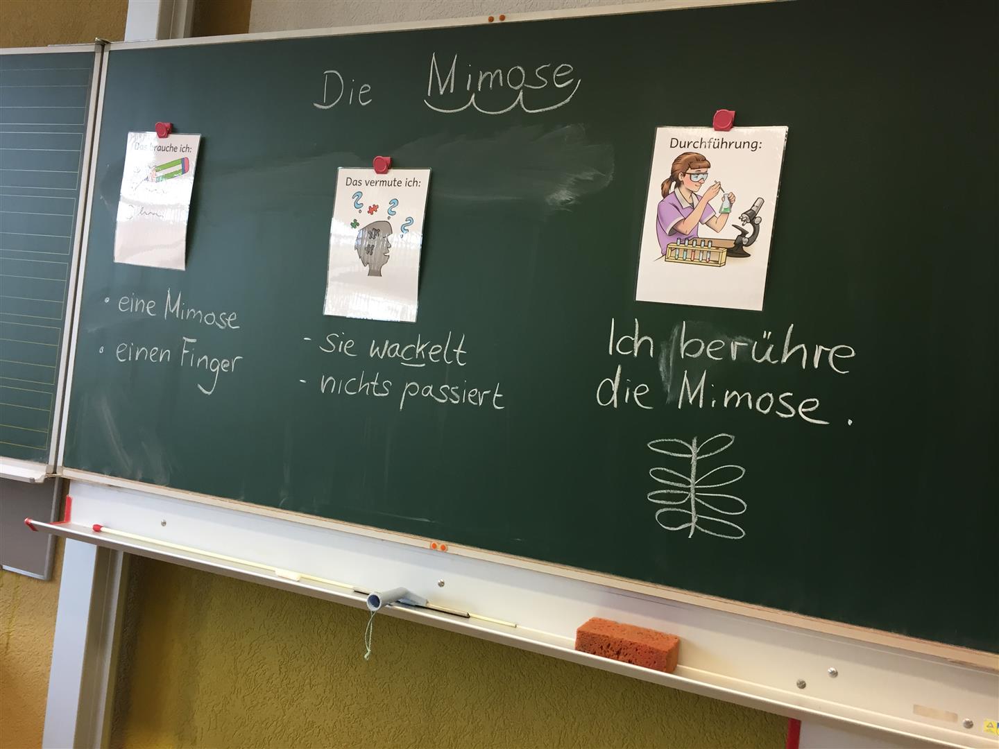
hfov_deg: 61.7
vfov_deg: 48.2
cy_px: 374
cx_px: 500
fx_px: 837
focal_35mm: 29
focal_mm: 4.15
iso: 32
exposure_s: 1/33
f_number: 2.2
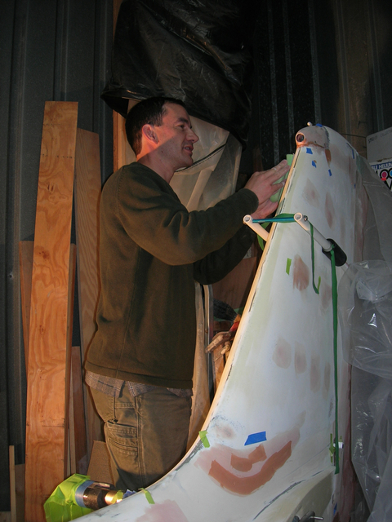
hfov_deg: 37.7
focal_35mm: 38
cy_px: 261
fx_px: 574
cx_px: 196
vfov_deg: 49.0
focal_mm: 7.8
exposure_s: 1/60.1
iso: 64
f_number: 2.8
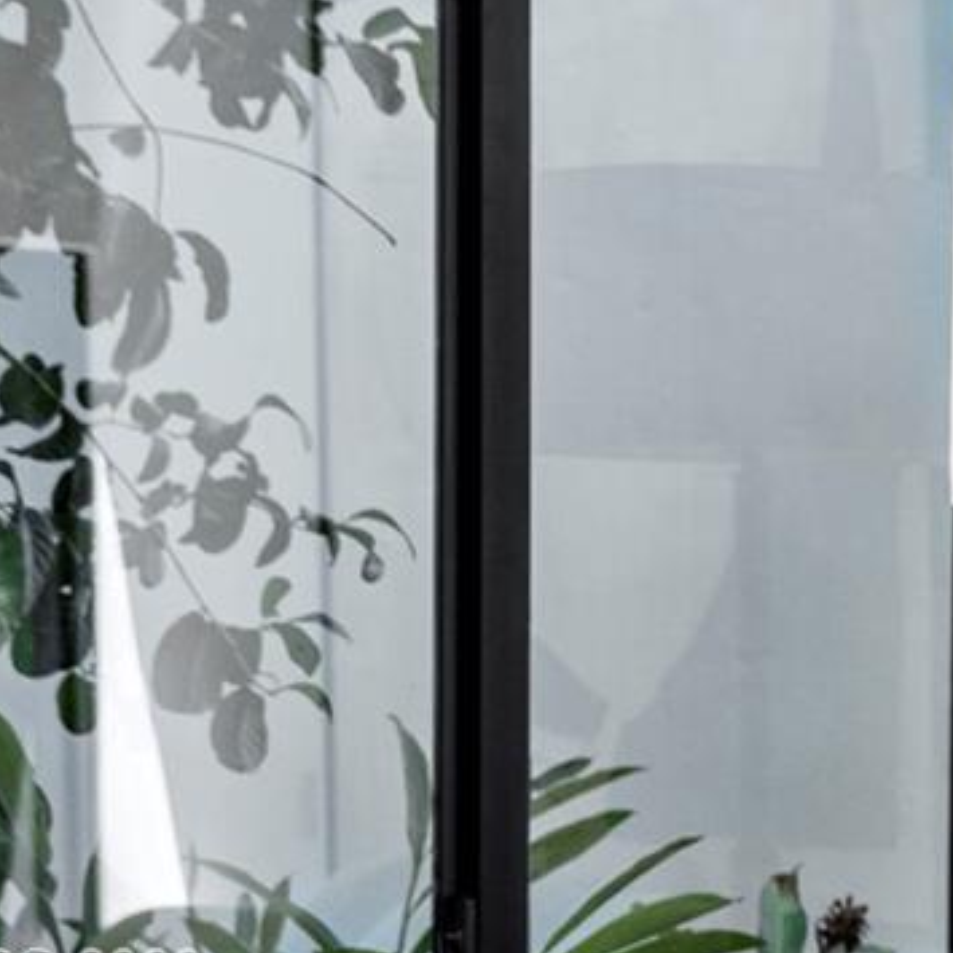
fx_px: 4849
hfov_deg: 10.8
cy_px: 974
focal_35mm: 156
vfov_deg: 11.1
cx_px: 1493
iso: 320
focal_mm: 40.7
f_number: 3.2
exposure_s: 1/200
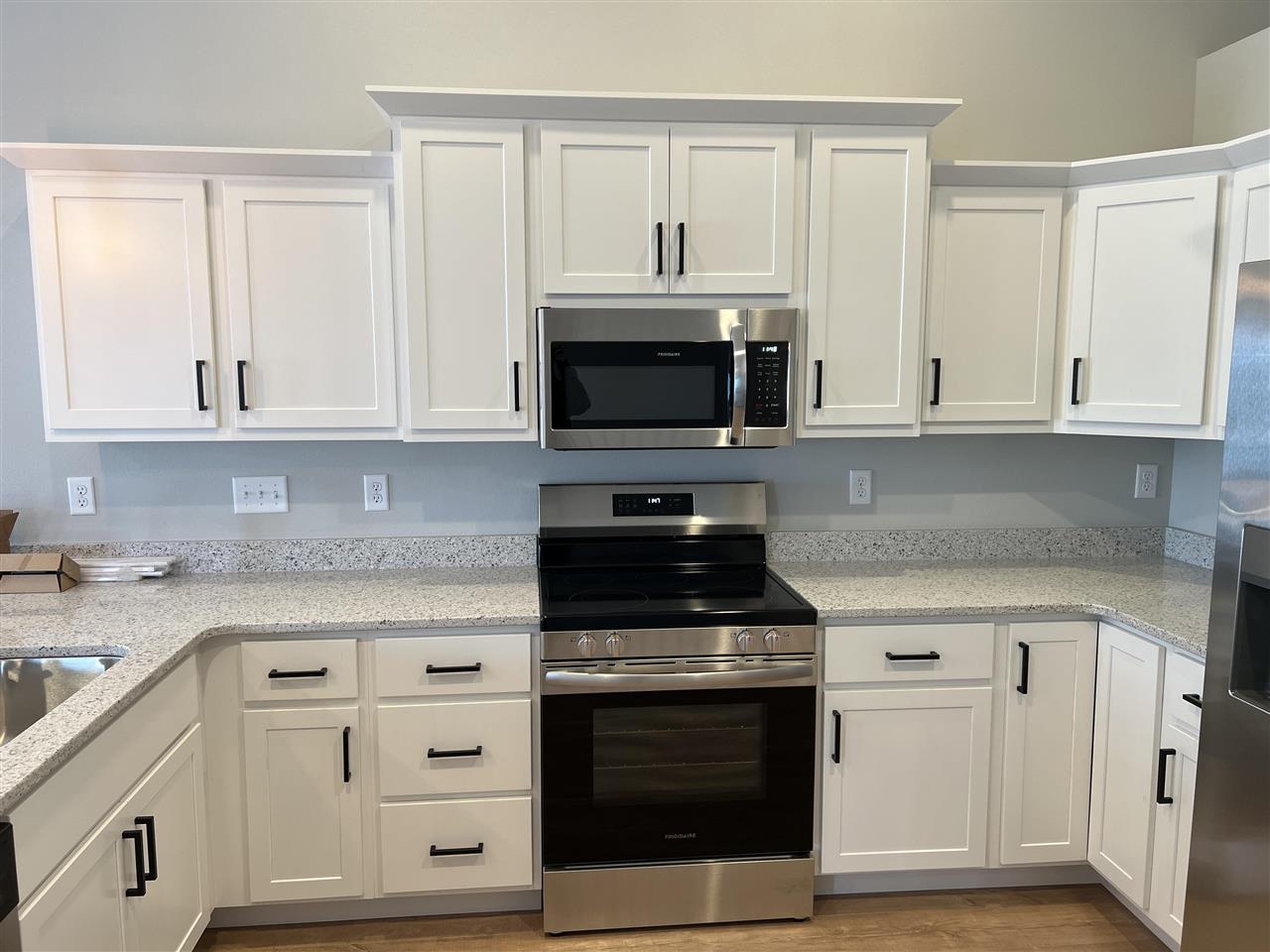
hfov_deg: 67.3
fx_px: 954
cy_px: 476
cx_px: 635
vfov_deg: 53.1
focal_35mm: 26
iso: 80
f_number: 1.5
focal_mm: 5.7
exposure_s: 1/60
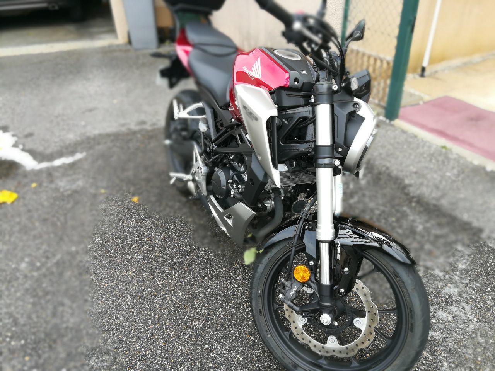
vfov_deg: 53.1
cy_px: 186
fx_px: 372
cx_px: 248
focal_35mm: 26
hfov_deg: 67.3
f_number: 4
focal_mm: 3.83
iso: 50
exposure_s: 1/122
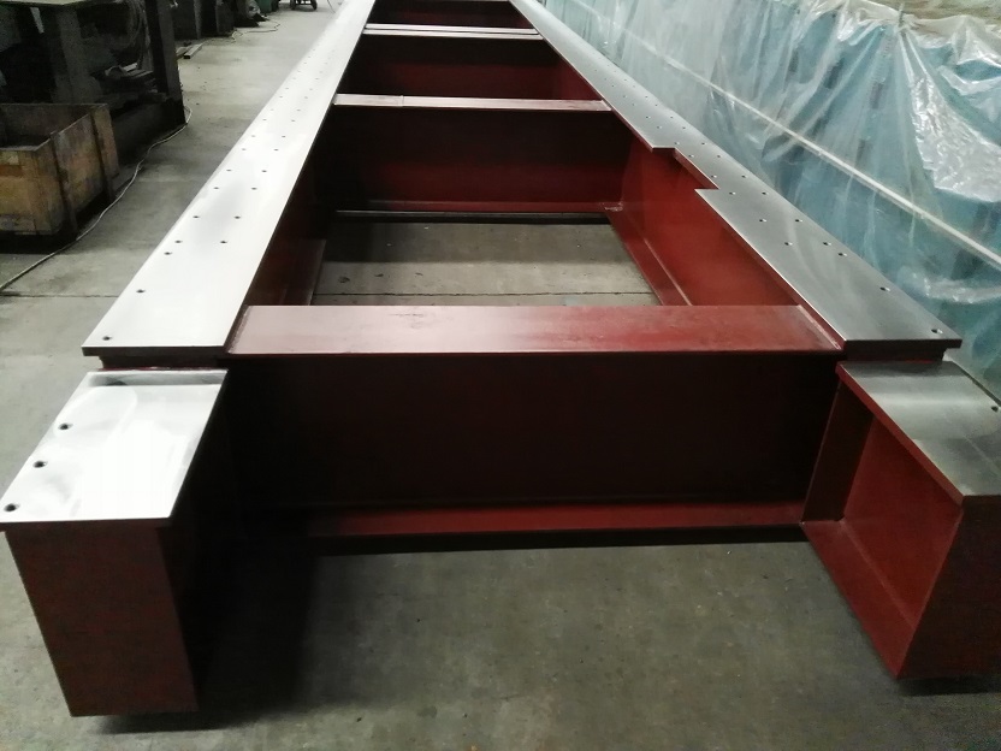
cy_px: 376
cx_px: 500
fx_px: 810
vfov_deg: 49.7
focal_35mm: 28
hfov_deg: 63.4
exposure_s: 1/17
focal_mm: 2.96
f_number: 2
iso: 794
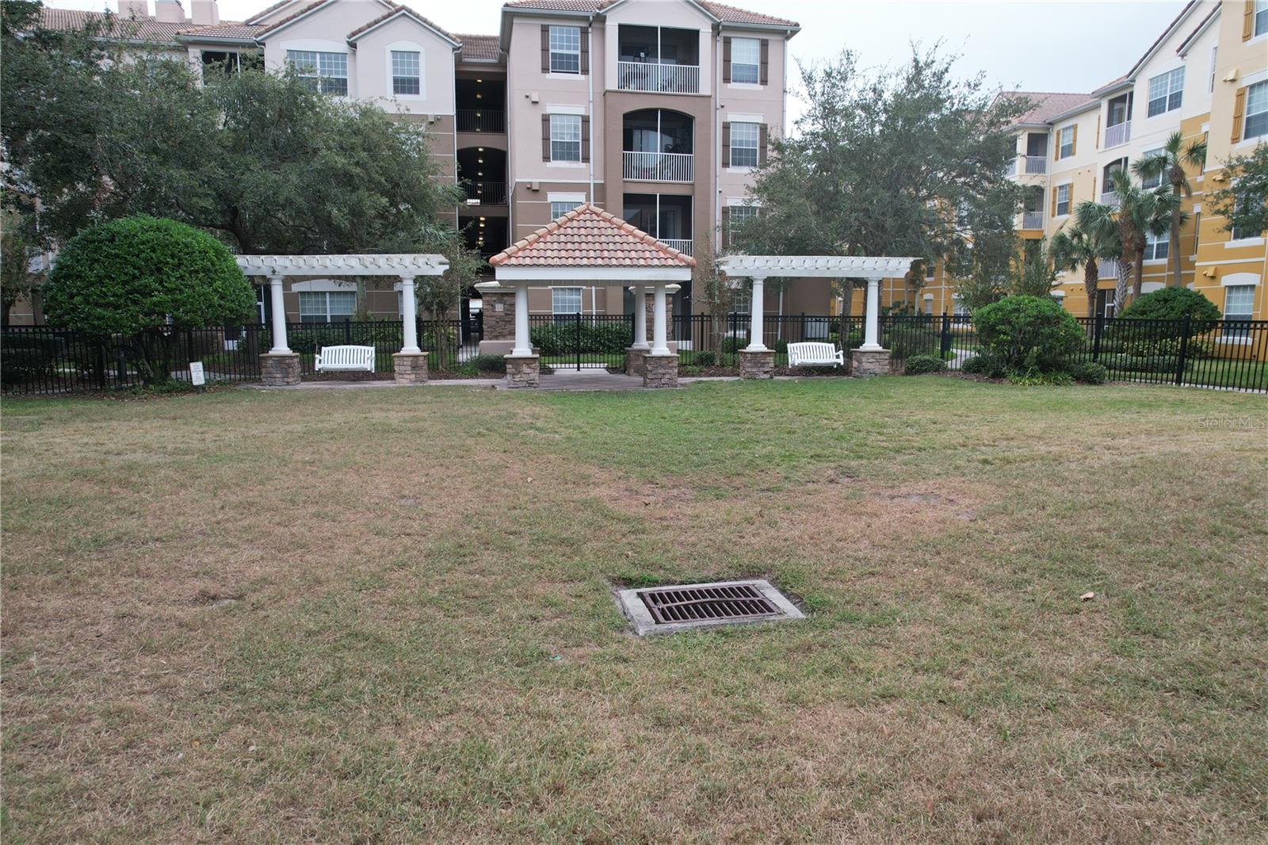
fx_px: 775
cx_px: 634
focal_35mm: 22
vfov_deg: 57.2
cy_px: 422
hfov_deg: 78.6
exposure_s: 1/500
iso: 200
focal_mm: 8.38
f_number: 2.8
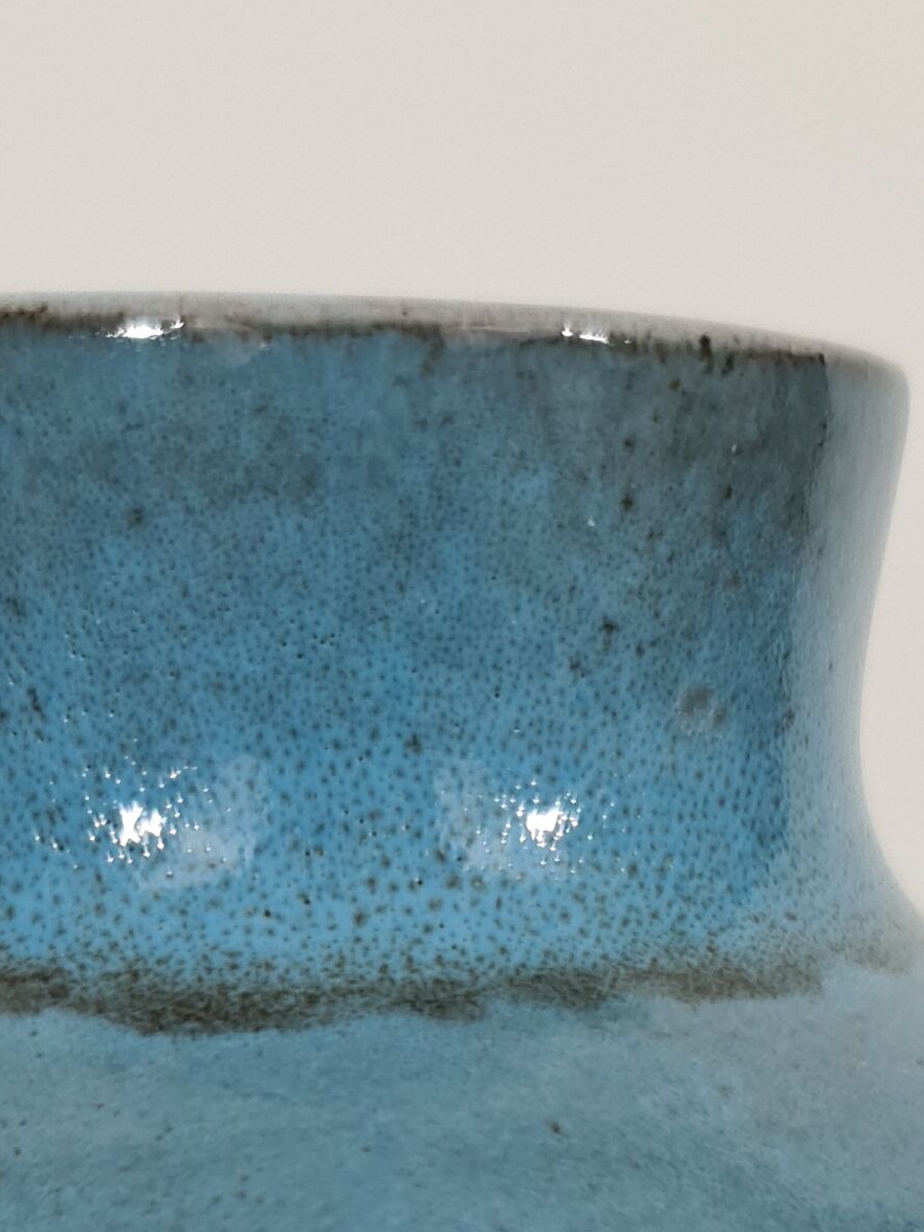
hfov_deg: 17.4
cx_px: 396
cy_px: 1638
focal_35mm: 85
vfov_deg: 20.8
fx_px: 3025
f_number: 1.8
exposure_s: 1/100
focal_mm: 7
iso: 200
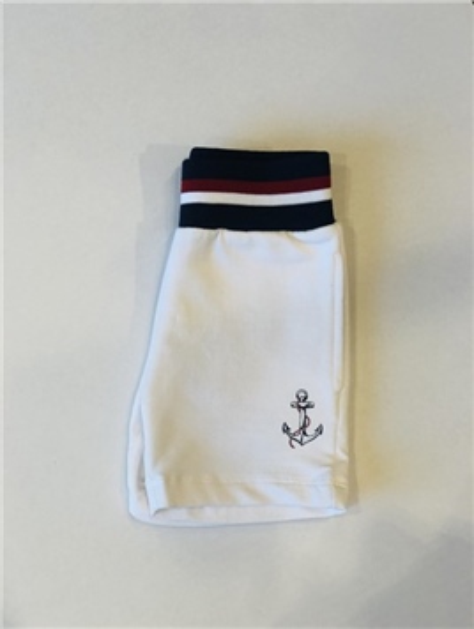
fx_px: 1038
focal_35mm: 57
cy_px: 314
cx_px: 237
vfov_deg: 33.7
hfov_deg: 25.7
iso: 25
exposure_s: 1/33
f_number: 2.8
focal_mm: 6.6
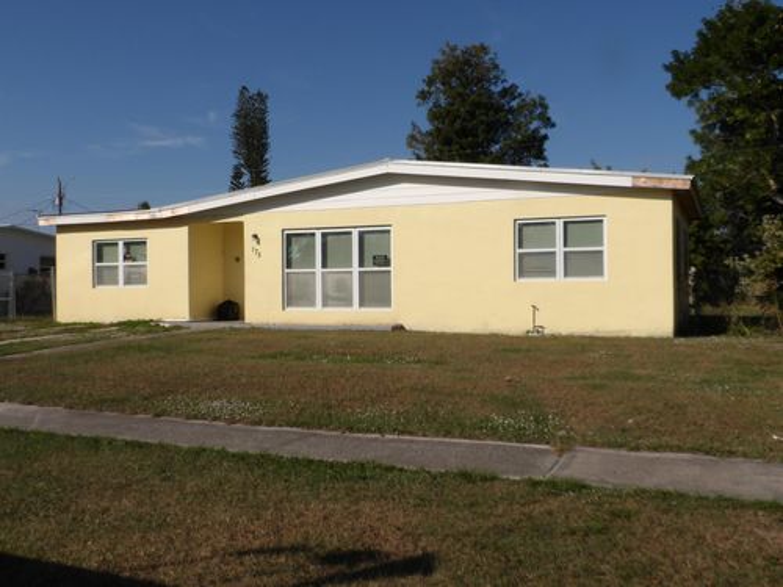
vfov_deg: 41.8
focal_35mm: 34
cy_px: 294
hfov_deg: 54.0
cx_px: 392
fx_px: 769
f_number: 6.9
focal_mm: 6.2
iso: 100
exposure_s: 1/667
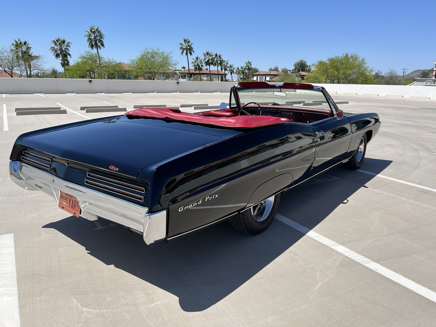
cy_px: 164
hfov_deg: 67.3
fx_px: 327
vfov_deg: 53.1
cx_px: 218
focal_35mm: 26
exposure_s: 1/4016
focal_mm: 5.1
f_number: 1.6
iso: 50
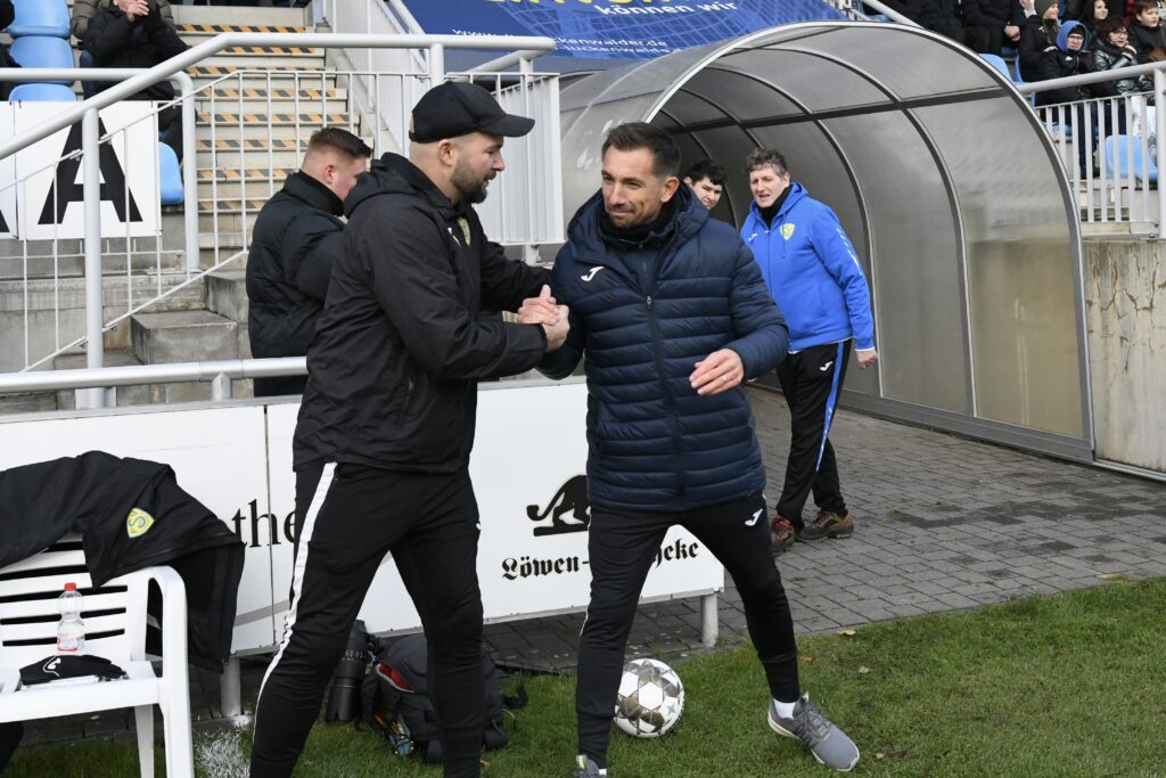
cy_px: 389
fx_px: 1004
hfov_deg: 60.3
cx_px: 583
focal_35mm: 31
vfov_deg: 42.3
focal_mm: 31
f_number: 9
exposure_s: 1/1600
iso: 4000
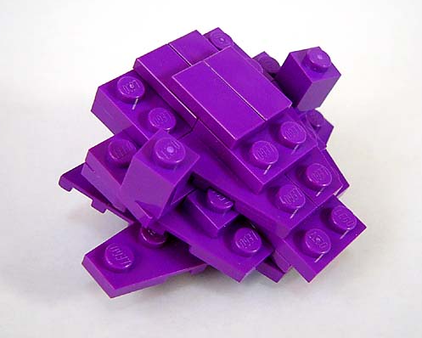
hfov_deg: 42.0
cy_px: 161
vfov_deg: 34.2
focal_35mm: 44
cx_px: 217
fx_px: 550
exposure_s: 1/20
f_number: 2.8
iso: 100
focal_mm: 5.8
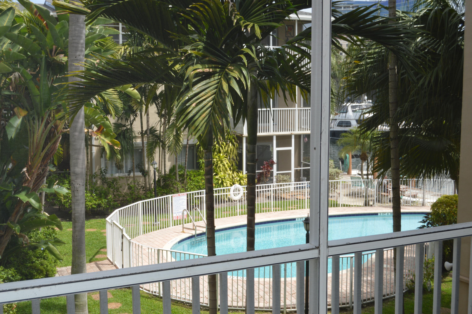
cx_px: 236
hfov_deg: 43.6
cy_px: 157
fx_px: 589
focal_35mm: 45
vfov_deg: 29.8
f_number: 8
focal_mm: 30
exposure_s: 1/200
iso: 100
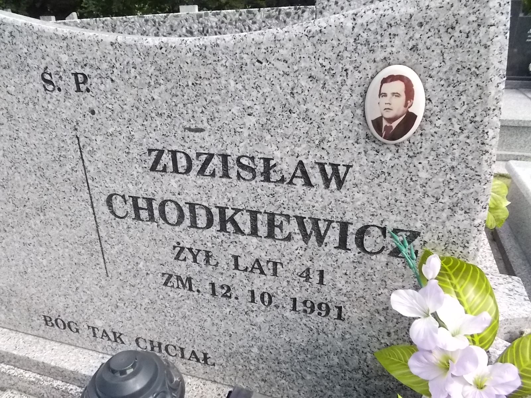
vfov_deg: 53.1
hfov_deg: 67.3
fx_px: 399
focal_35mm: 26
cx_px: 266
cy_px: 199
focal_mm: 4.6
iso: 400
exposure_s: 1/250
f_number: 8
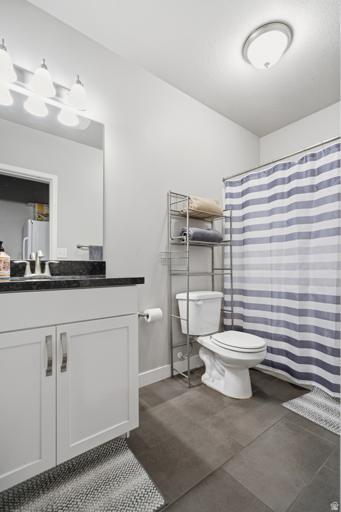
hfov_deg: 73.7
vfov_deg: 96.7
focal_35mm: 16
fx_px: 227
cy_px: 256
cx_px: 170
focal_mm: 16
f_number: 4
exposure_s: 1/250
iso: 800
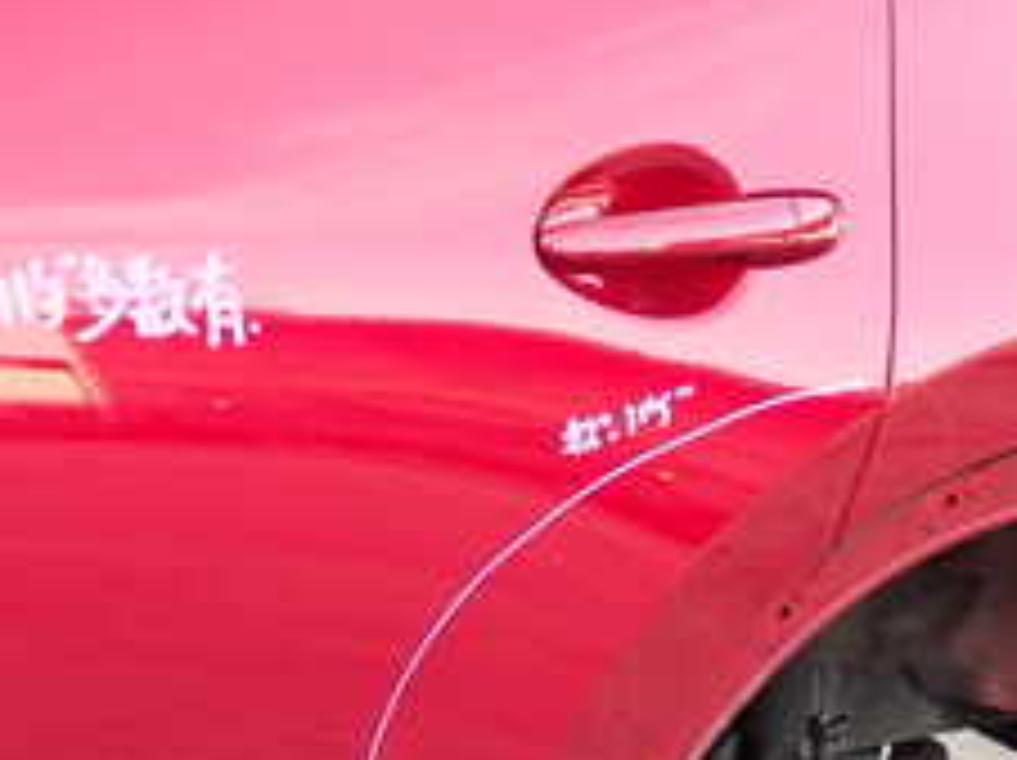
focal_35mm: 85
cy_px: 751
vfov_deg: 17.0
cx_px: 45
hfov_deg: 22.3
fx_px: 2495
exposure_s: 1/60
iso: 100
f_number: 2.4
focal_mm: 5.79
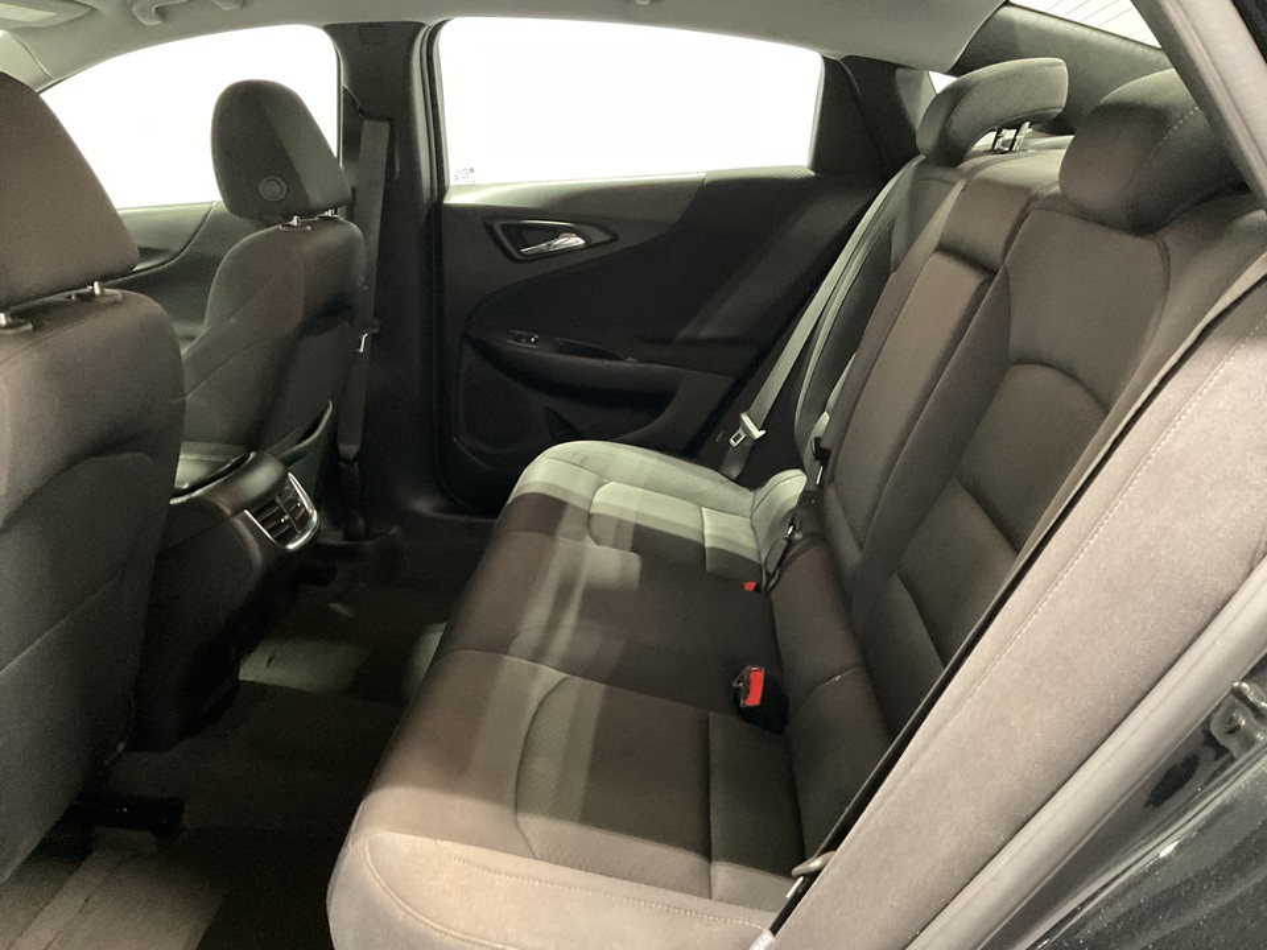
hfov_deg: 61.7
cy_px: 475
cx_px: 634
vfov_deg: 48.2
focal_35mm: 29
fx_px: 1061
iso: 500
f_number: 1.8
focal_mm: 3
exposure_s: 1/25
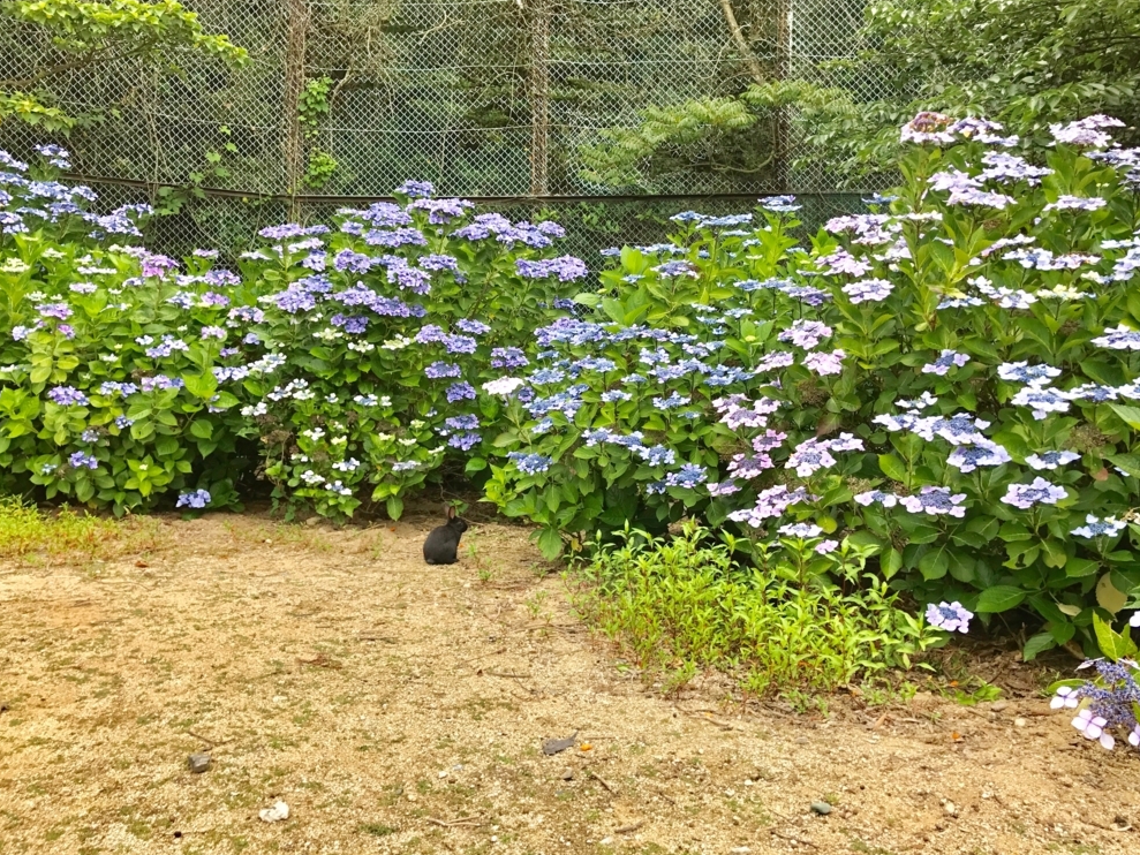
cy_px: 414
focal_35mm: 29
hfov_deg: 61.7
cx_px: 564
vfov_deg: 48.2
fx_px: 955
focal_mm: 3.99
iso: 20
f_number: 1.8
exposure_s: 1/418
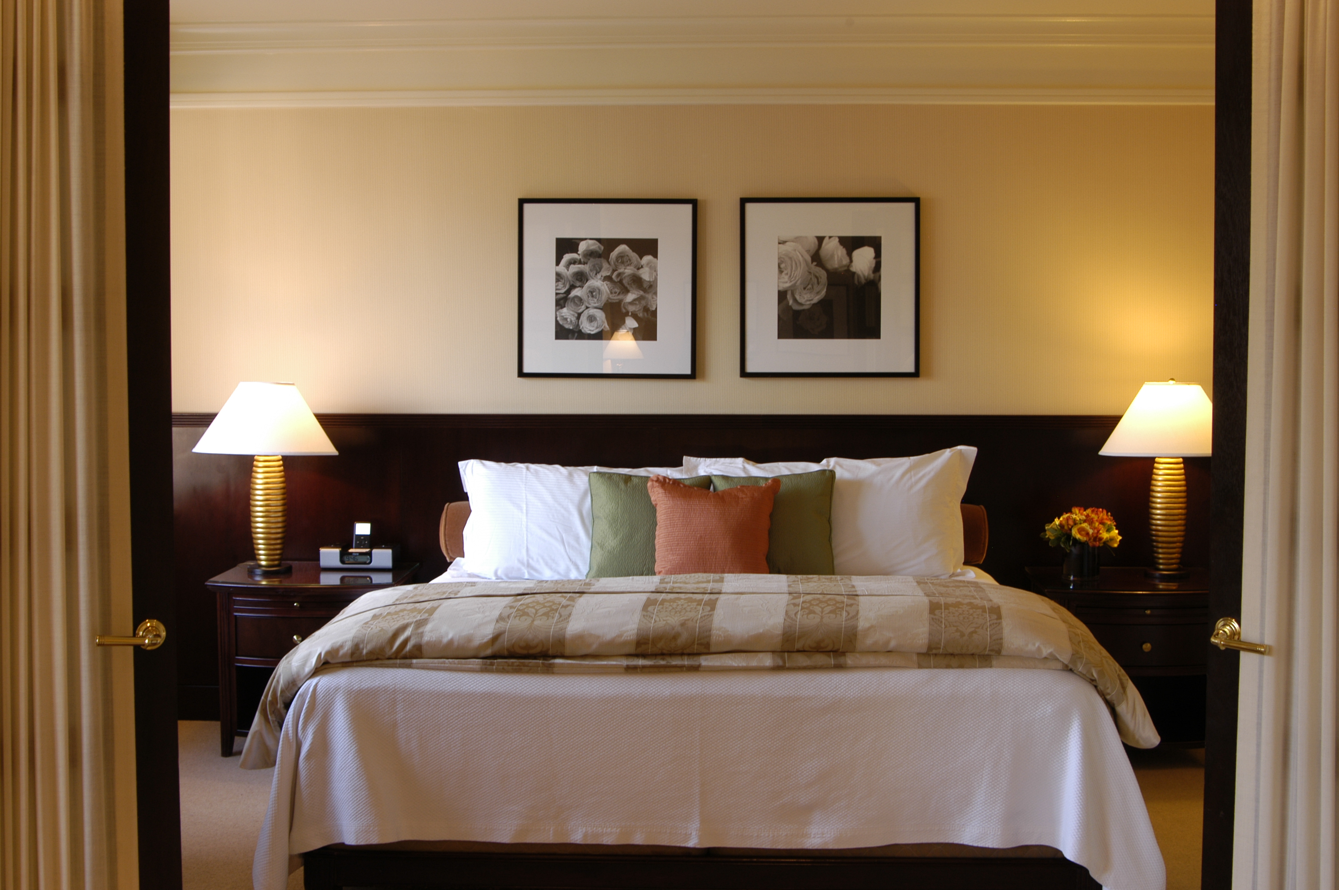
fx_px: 1561
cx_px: 670
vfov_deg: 31.8
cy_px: 445
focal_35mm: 42
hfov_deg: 46.4
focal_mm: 28
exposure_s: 1/6
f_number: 8
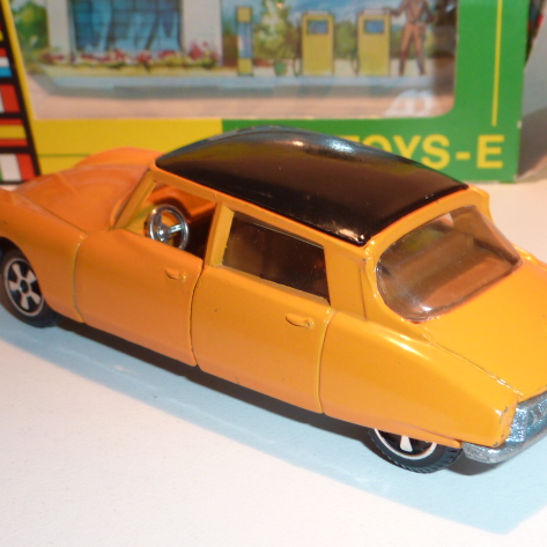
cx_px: 305
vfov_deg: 28.2
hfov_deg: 28.1
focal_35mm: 61
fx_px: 1091
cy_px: 273
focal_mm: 4.7
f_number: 4
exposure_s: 1/30
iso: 100
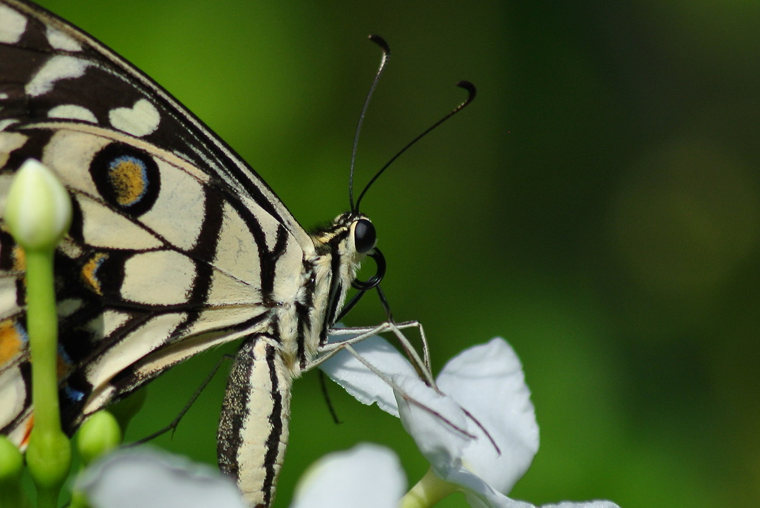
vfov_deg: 2.0
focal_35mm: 679
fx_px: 14349
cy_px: 281
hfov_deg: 3.0
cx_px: 193
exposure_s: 1/1000
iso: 100
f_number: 5
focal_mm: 135
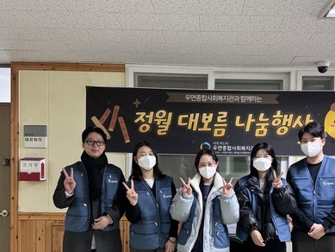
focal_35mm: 37
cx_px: 208
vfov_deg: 38.1
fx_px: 358
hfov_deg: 49.7
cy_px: 176
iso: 320
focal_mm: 6.86
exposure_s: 1/60
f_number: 1.78
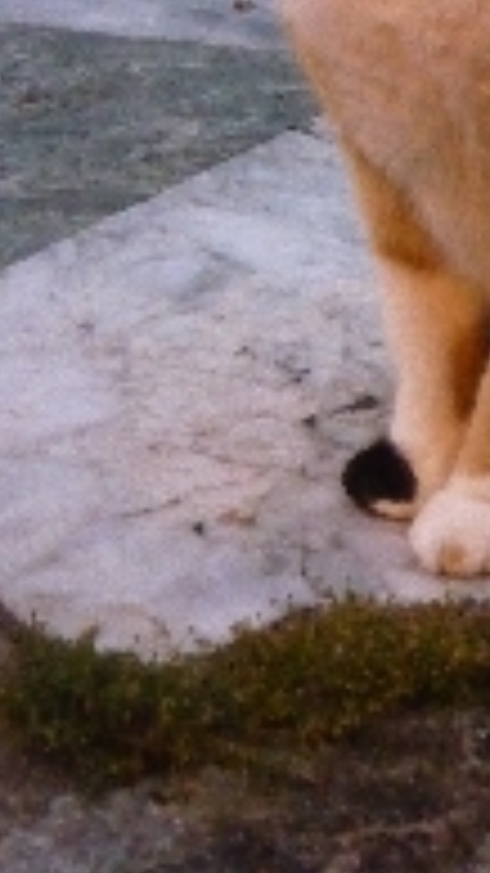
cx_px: 661
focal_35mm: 89
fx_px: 2058
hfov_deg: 13.1
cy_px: 32
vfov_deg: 23.1
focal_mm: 5.5
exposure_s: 1/20
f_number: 2.8
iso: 800
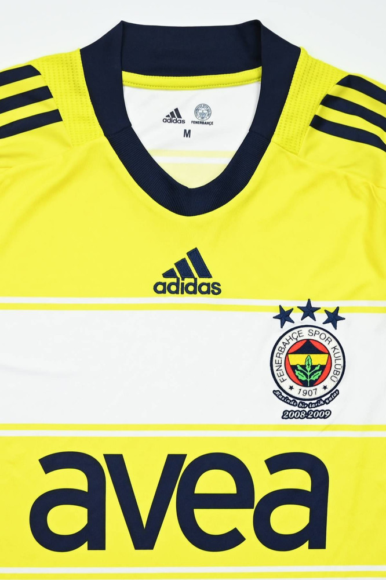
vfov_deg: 73.8
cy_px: 290
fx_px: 386
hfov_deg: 53.1
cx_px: 193
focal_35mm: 24
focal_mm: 24
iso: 200
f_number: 4.8
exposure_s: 1/180
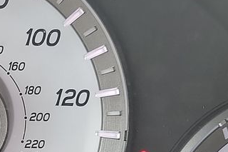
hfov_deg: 15.4
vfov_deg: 10.9
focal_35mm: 125
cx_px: -95
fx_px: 791
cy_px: 150
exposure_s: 1/59
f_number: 1.8
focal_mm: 6.7
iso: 254
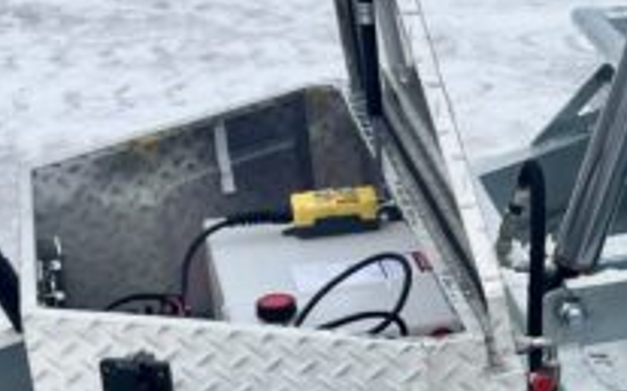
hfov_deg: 18.0
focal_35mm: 106
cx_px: 878
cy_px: 265
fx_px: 1810
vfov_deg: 12.3
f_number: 1.6
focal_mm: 4.2
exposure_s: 1/1208
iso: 32
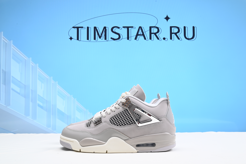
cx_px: 123
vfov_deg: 31.2
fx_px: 294
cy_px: 82
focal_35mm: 43
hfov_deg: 45.4
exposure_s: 1/2
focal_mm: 43
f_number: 16
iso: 100
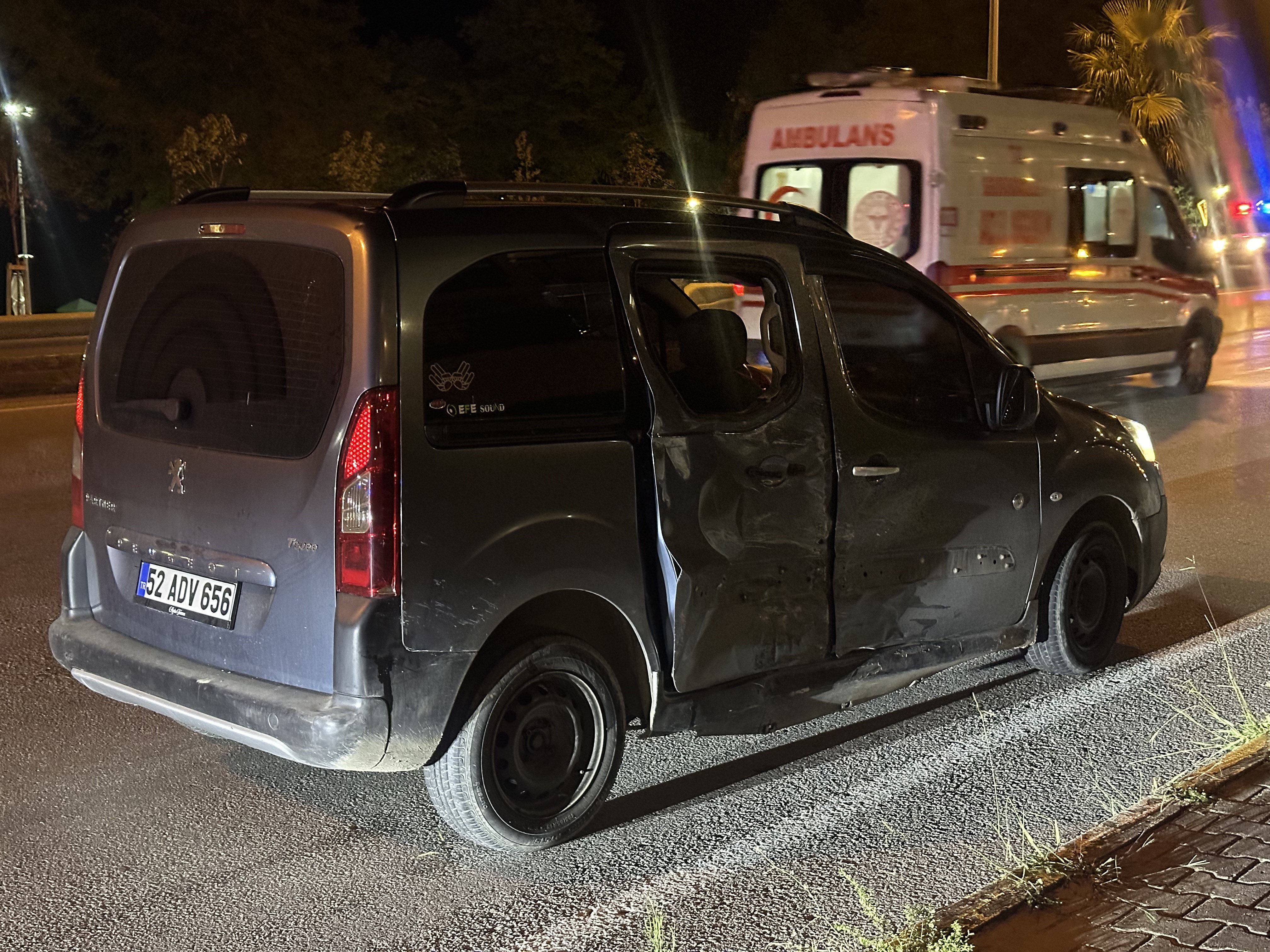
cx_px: 635
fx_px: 1761
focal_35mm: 48
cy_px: 476
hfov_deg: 39.7
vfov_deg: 30.3
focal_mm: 6.86
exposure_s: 1/20
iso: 640
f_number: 1.78
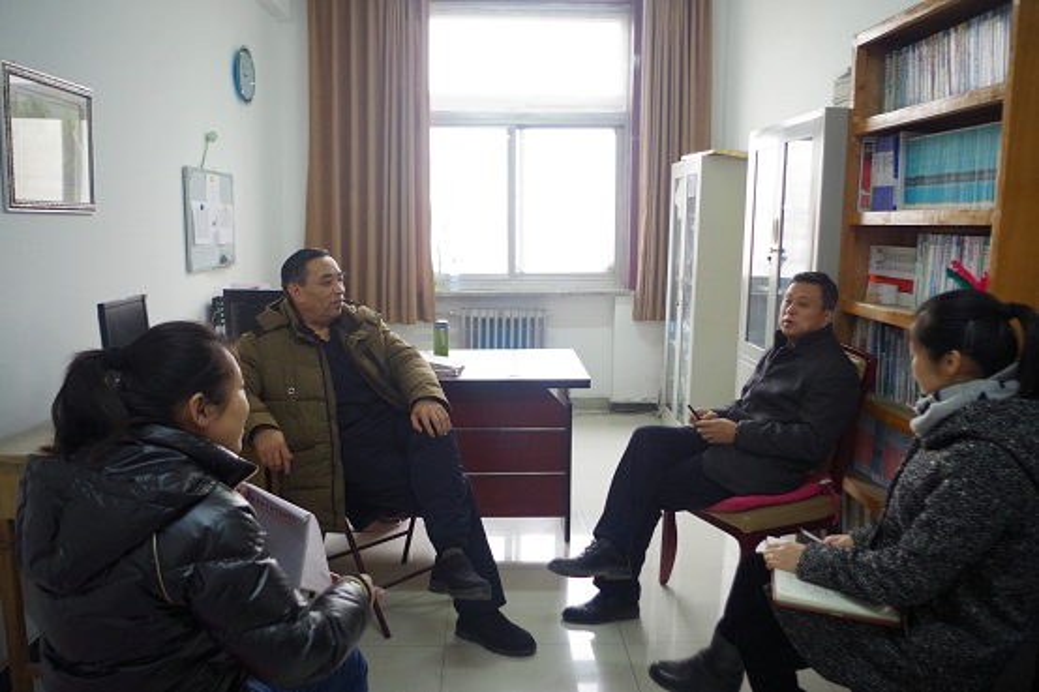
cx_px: 520
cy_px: 346
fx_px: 779
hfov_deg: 67.4
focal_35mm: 27
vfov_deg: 47.9
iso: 1600
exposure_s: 1/50
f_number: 3.5
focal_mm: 18
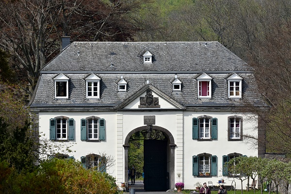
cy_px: 97
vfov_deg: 4.4
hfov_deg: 6.5
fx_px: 2546
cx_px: 146
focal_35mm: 315
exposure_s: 1/1000
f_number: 11
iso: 320
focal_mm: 210
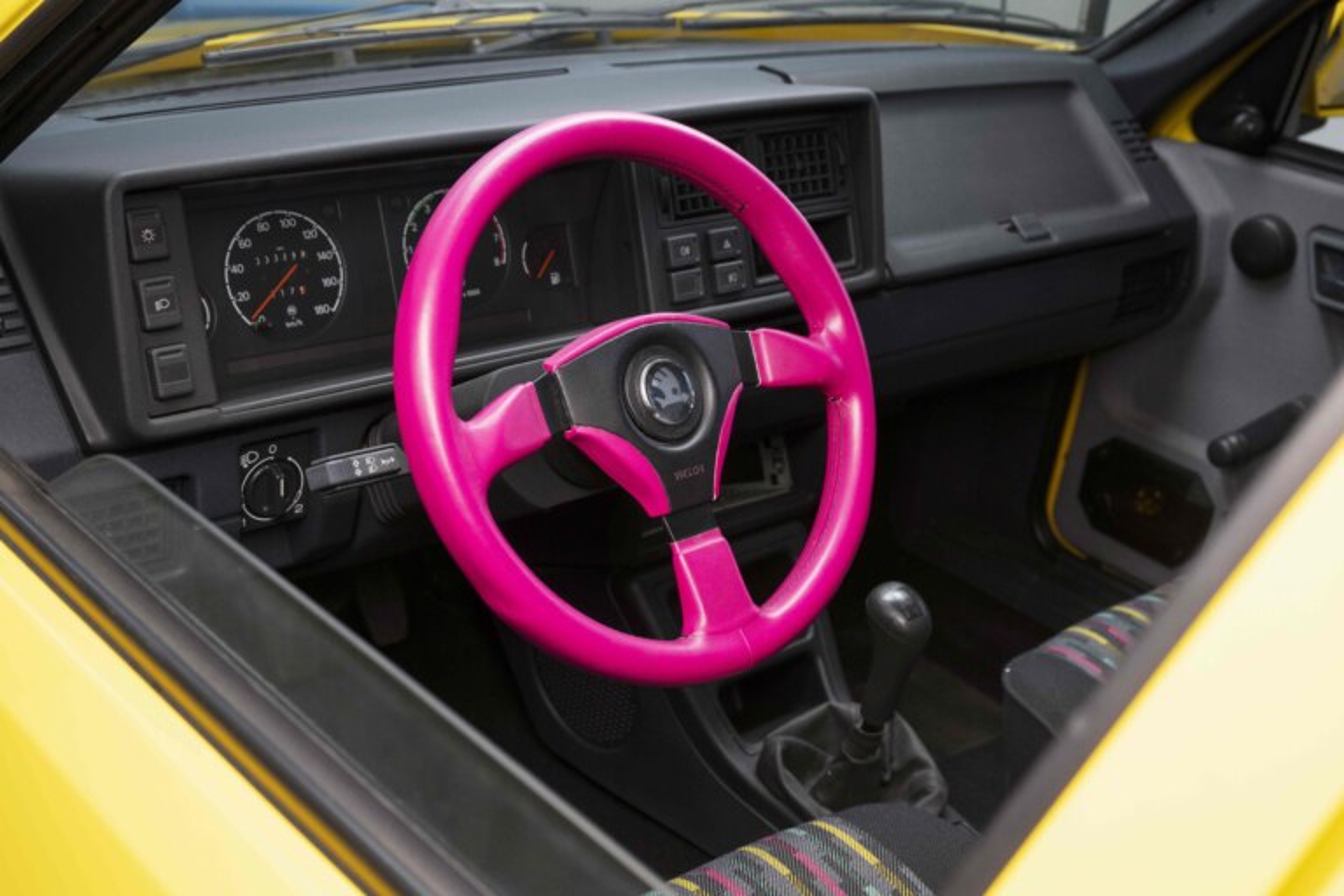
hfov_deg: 41.9
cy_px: 448
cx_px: 672
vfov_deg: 28.6
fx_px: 1755
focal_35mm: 47
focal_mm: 47
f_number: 6.3
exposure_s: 1/40
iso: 500
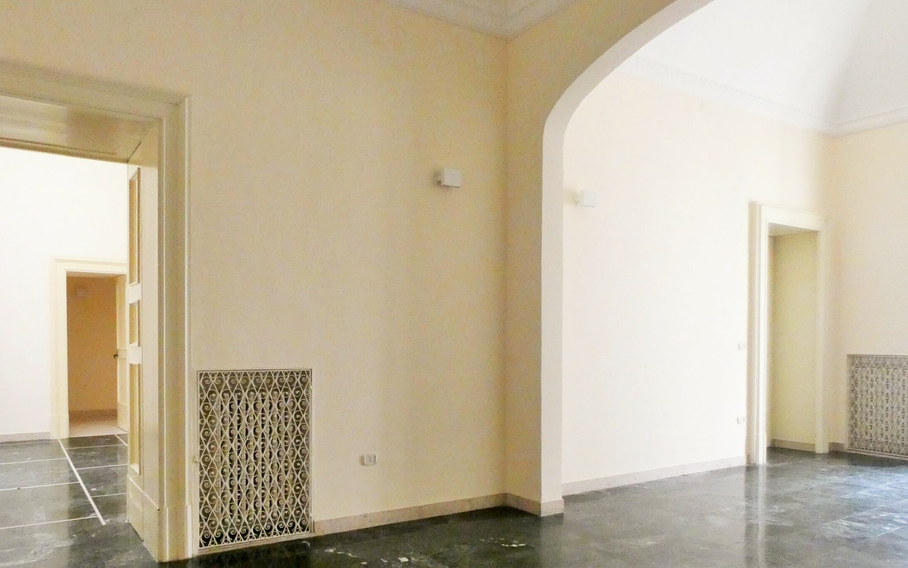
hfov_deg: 72.2
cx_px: 393
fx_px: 619
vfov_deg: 48.8
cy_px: 354
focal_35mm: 25
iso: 800
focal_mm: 3.6
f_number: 2.8
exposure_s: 1/60
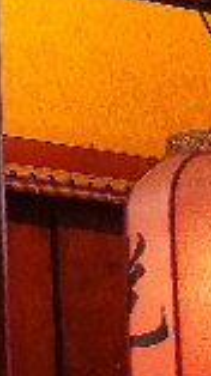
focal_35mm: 532
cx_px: 882
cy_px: 827
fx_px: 5306
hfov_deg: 2.2
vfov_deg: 4.0
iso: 5000
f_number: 4.5
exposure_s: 1/160
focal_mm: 57
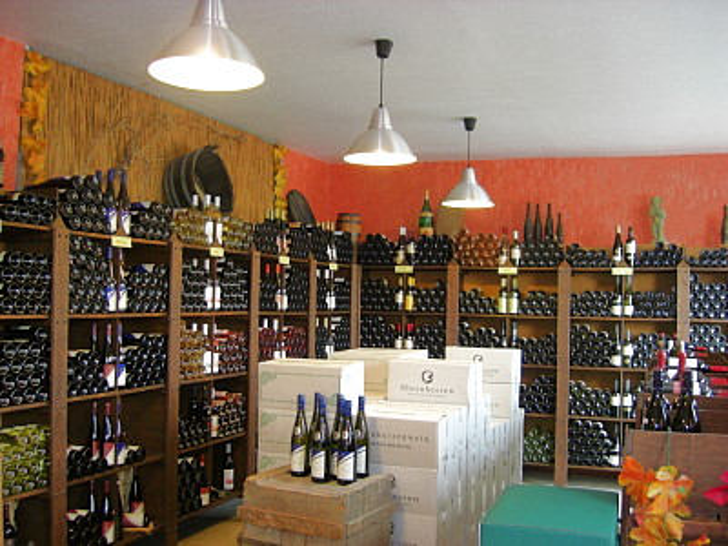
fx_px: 799
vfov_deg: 37.7
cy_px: 273
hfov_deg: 49.0
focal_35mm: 38
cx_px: 364
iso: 200
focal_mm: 7.9
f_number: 2.8
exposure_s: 1/30
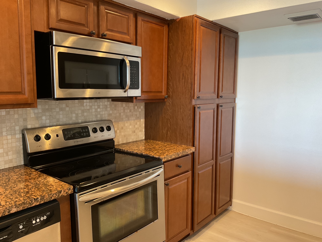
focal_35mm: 29
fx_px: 270
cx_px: 161
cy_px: 121
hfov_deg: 61.7
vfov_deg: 48.2
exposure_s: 1/60
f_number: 1.8
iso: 100
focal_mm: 3
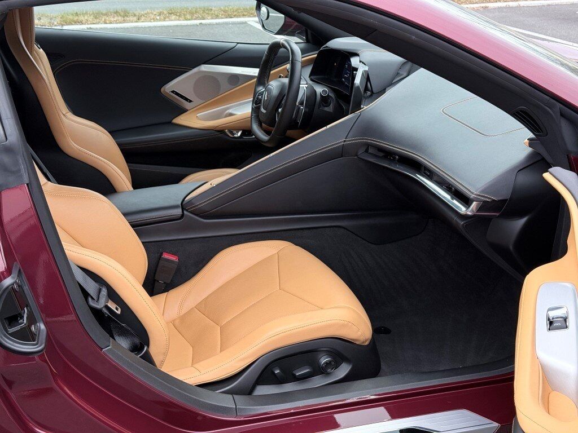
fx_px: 801
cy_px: 216
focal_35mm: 48
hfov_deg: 39.7
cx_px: 289
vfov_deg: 30.3
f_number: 1.78
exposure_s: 1/288
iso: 64
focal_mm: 6.76
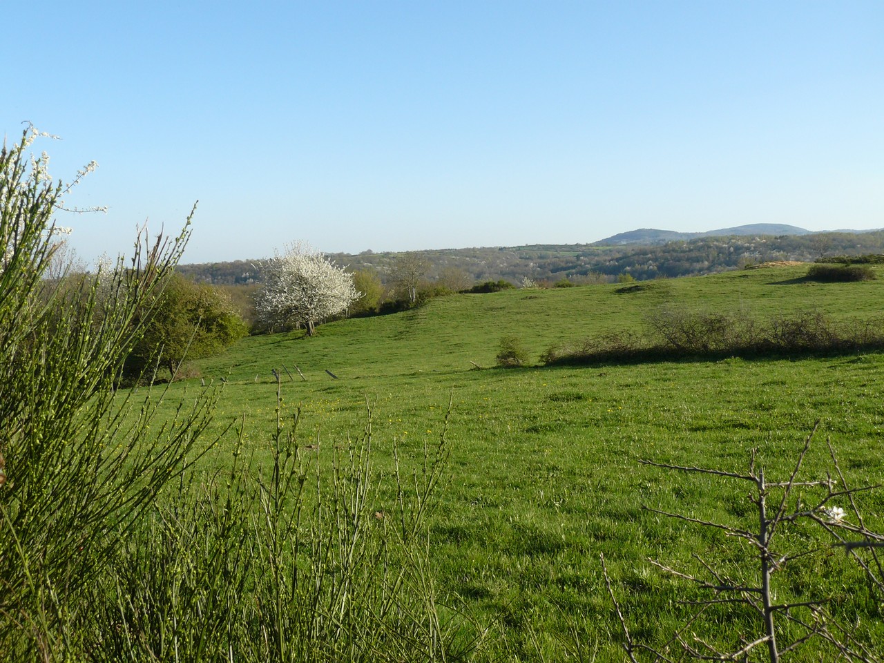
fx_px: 919
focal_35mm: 36
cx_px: 442
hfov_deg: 51.4
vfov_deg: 39.7
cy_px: 332
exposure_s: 1/200
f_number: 4.5
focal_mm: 6
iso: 100
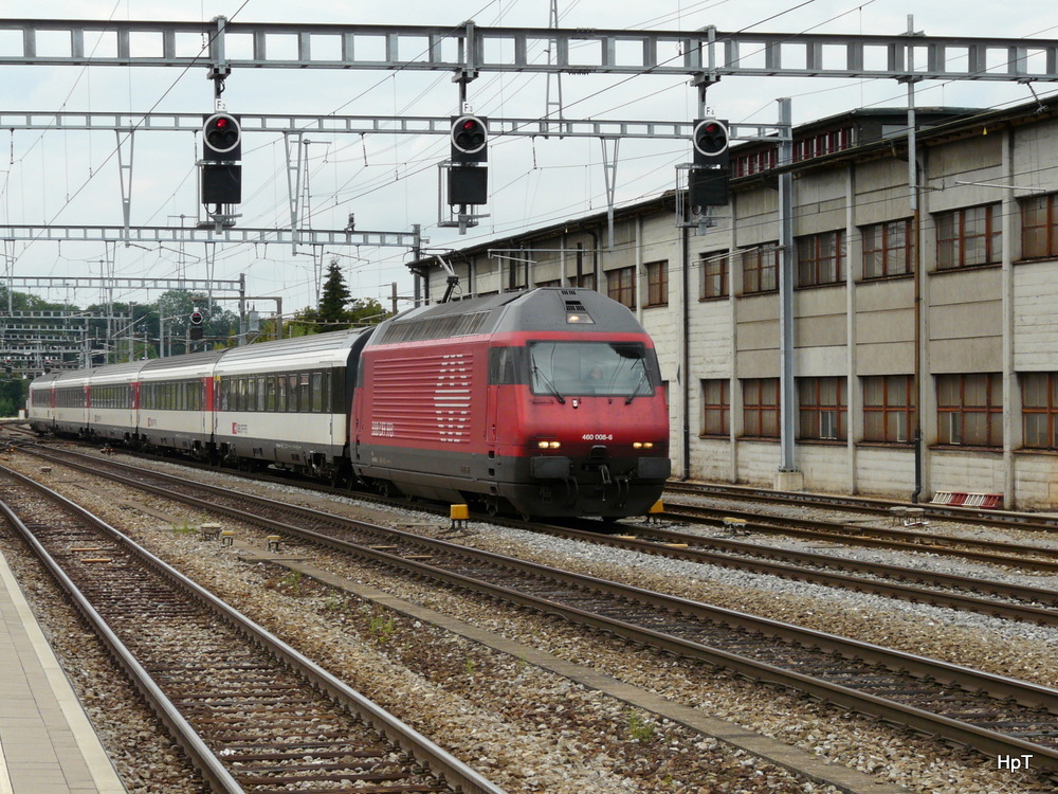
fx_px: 2720
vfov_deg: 16.6
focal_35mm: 89
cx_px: 529
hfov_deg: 22.0
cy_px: 397
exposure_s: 1/250
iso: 100
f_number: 5.6
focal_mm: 14.7
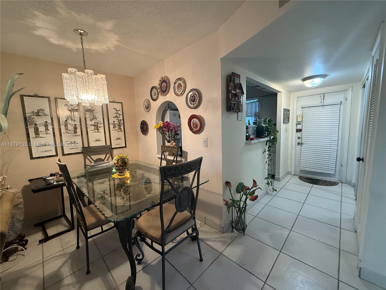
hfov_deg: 102.1
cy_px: 145
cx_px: 193
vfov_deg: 85.7
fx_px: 156
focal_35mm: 14
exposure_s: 1/60
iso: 320
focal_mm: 2.22
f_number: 2.2
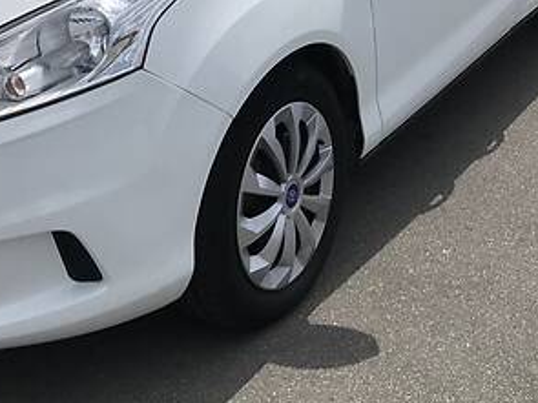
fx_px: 1181
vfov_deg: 18.5
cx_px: 264
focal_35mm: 76
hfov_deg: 25.7
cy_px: -67
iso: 20
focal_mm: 4
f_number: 1.8
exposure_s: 1/4566
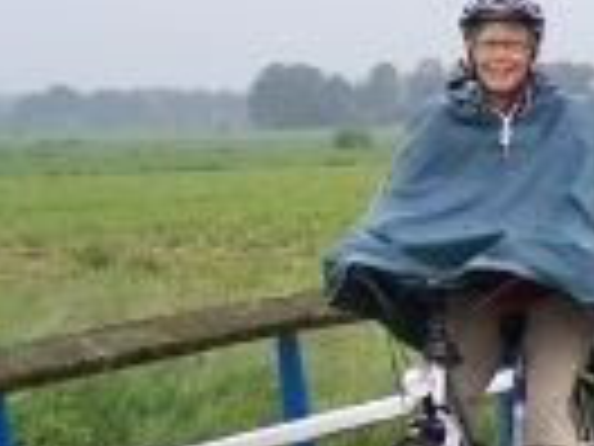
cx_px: 1310
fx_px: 2969
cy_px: 469
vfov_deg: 8.5
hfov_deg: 10.3
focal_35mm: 173
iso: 100
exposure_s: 1/250
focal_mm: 6.3
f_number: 2.8
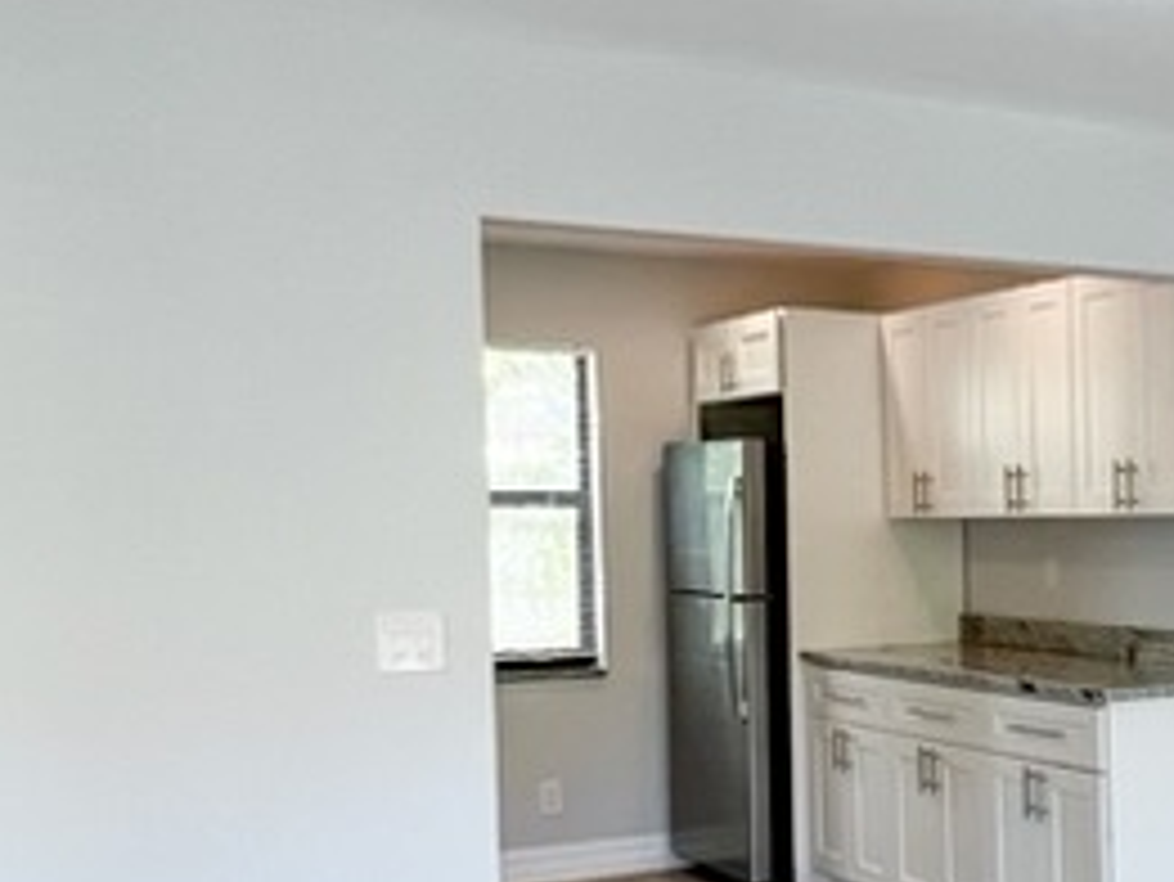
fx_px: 1730
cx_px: 1426
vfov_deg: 28.3
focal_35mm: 51
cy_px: 616
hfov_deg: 31.2
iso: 80
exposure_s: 1/120
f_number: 1.8
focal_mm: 1.57
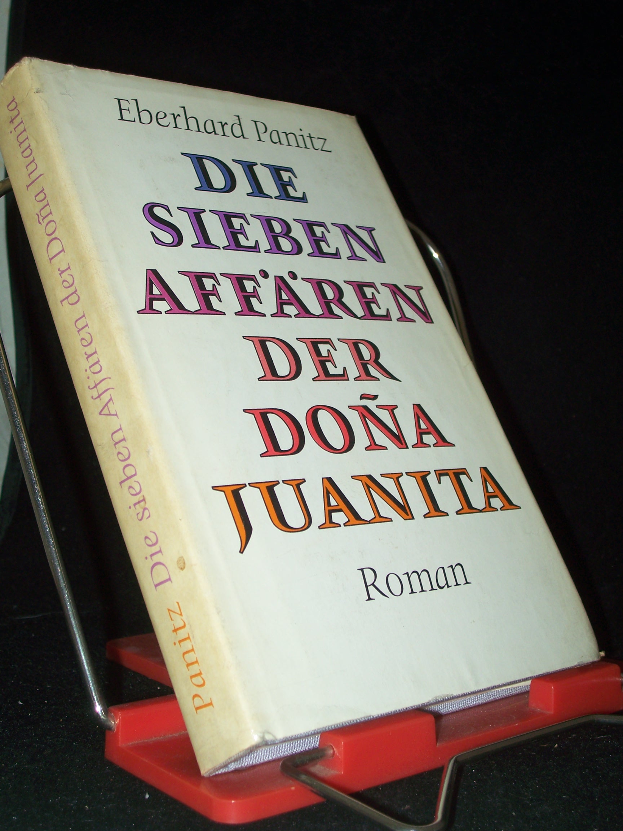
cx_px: 312
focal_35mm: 53
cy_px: 416
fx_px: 1272
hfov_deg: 27.5
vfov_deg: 36.2
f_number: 3.2
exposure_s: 1/80
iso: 80
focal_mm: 8.7
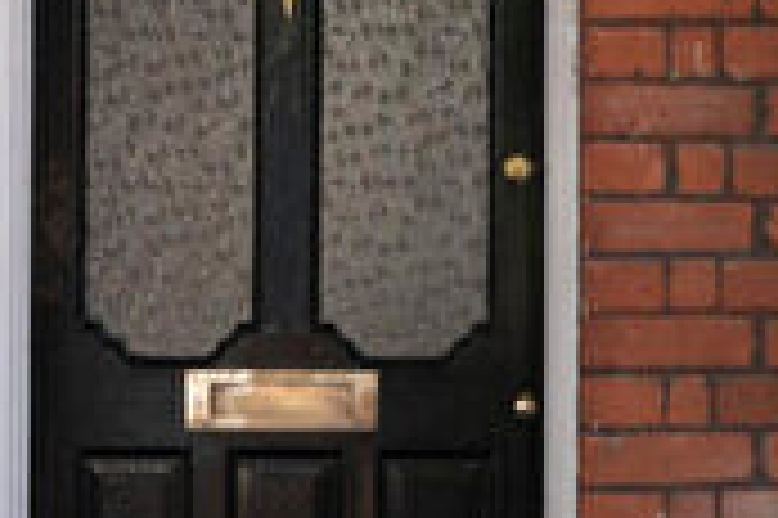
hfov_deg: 20.3
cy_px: -63
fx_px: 1922
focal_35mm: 89
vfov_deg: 14.9
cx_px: 1093
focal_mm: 22
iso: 250
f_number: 8
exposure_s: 1/80
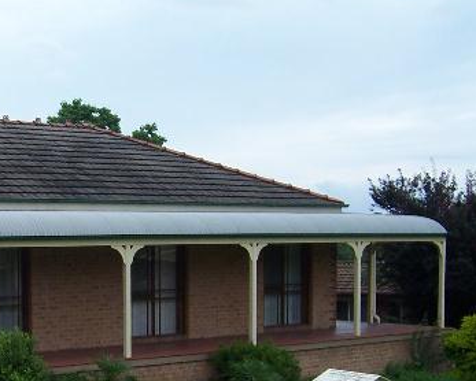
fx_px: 1015
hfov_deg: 25.0
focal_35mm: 72
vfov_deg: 21.0
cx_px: -16
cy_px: 321
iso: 80
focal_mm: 5.5
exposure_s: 1/350
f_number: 3.4
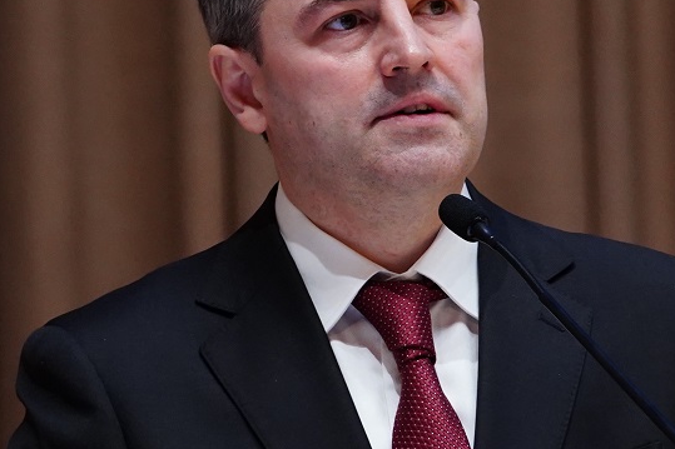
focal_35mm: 713
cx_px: 428
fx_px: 13364
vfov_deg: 1.9
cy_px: 275
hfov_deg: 2.9
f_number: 5.6
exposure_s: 1/125
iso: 3200
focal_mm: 200
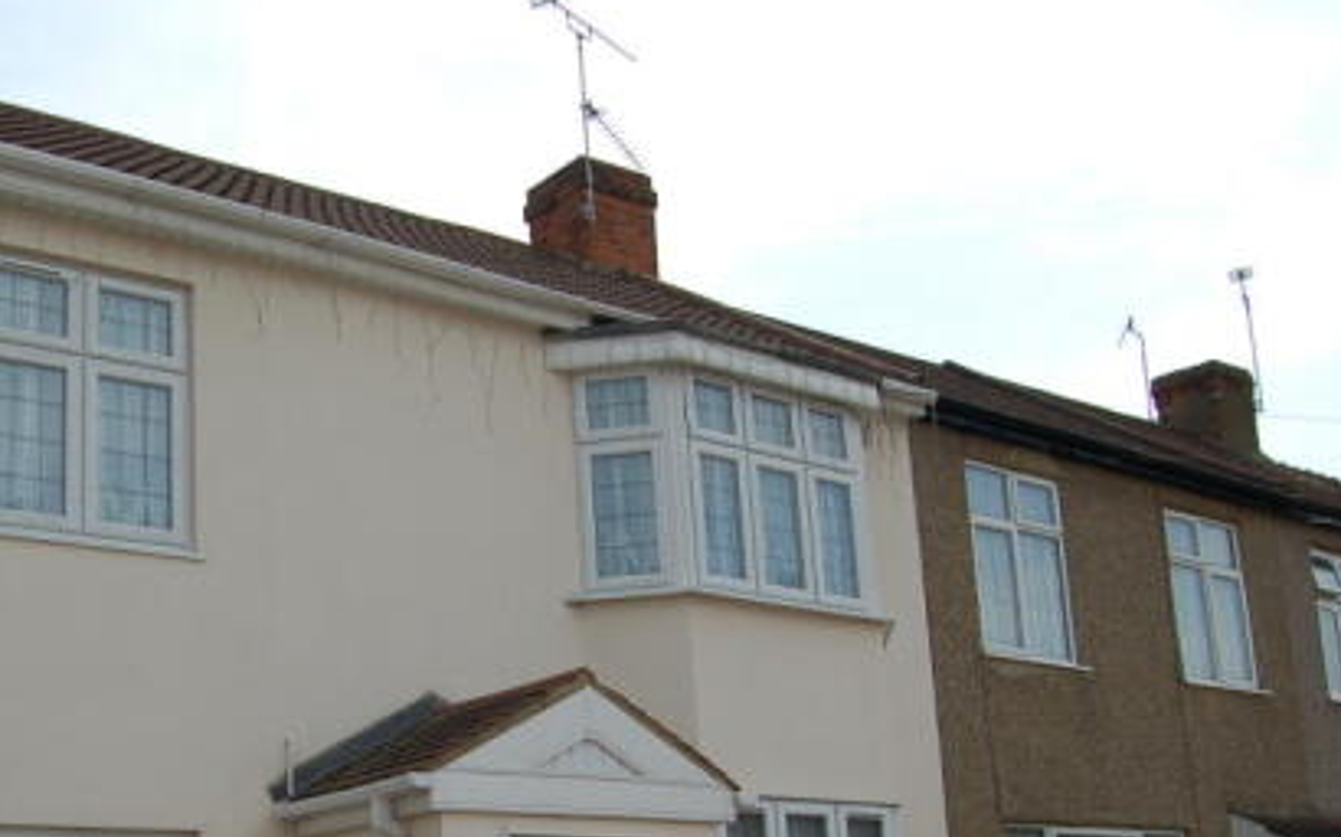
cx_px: 389
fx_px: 1608
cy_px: 669
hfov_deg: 44.2
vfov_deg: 28.6
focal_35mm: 44
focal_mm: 18
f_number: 10
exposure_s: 1/400
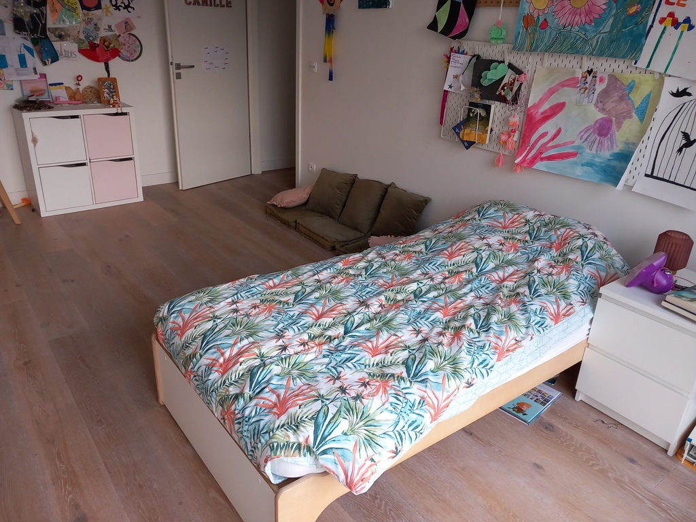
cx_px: 348
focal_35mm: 27
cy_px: 261
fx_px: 543
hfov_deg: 65.3
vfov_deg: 51.4
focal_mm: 4
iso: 125
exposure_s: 1/50
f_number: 1.8
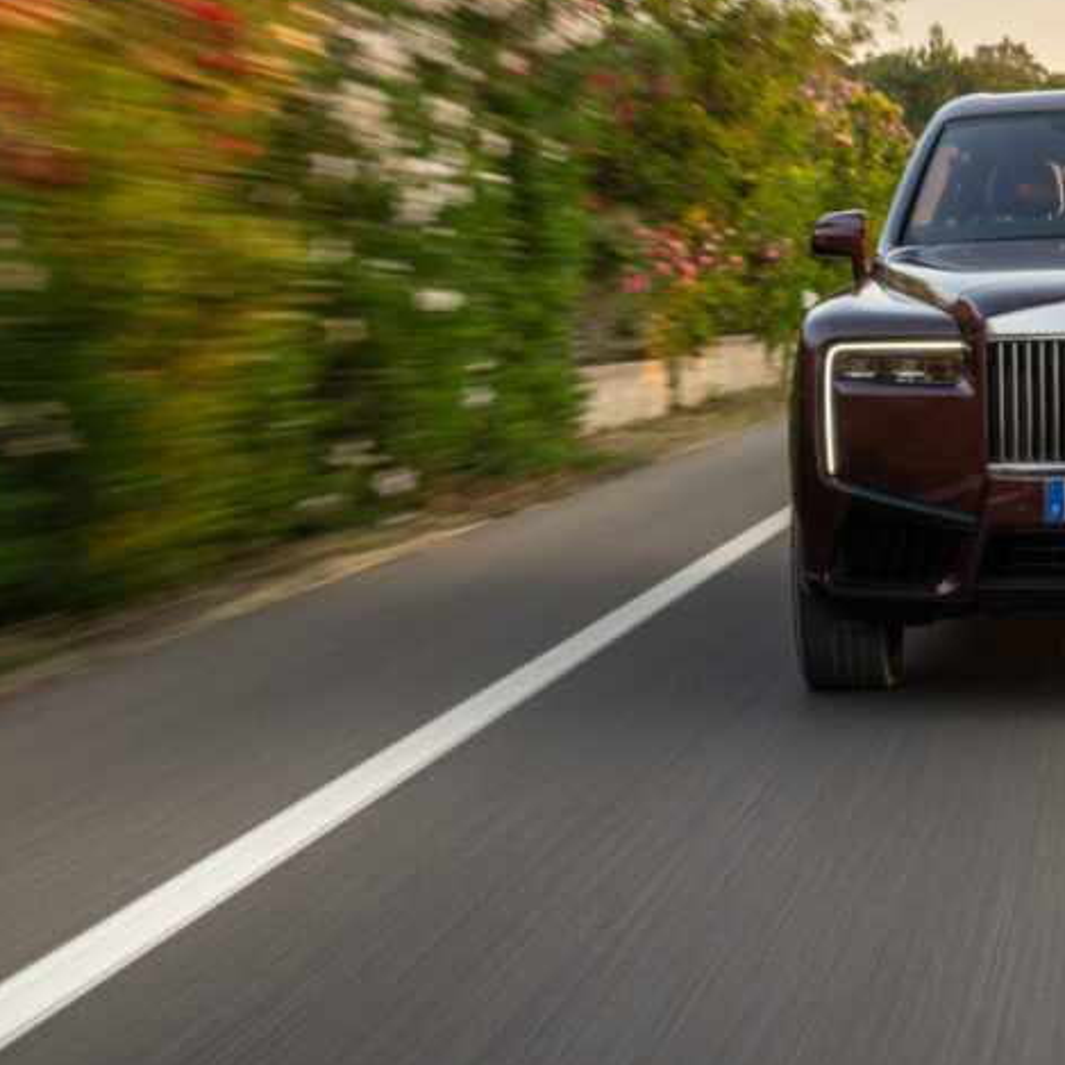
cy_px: 378
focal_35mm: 89
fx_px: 3098
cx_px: 1142
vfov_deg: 19.5
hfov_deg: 18.8
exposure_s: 1/20
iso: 320
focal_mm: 48
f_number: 8
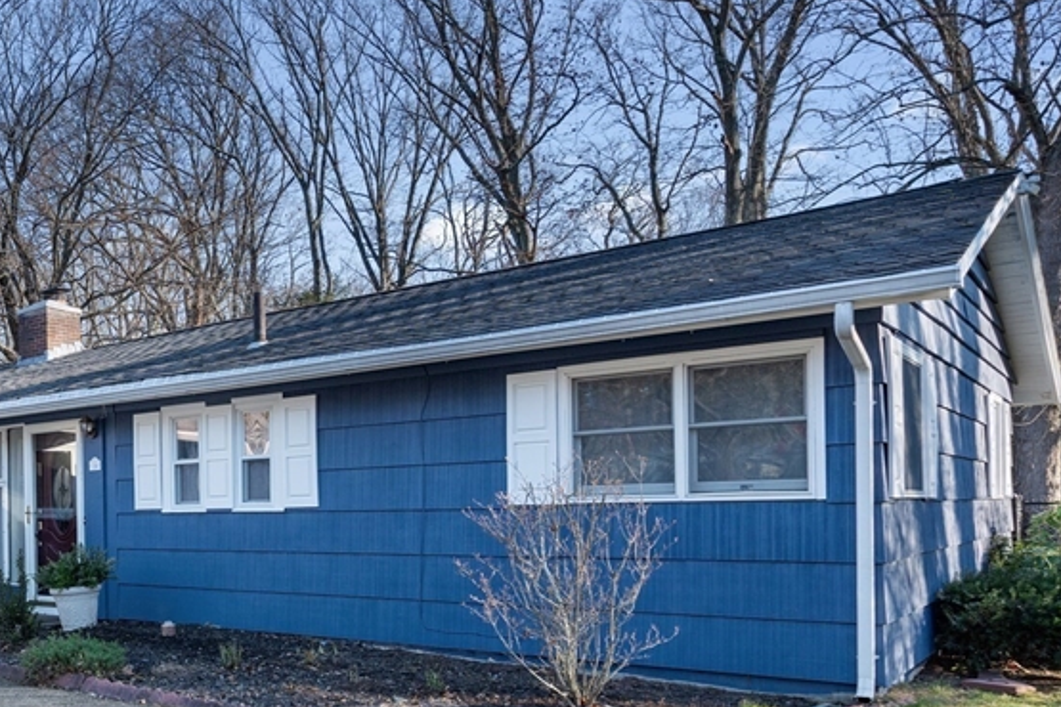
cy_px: 507
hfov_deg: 48.9
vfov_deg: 37.2
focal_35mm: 35
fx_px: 1031
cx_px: 117
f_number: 8
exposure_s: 1/200
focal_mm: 19
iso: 125
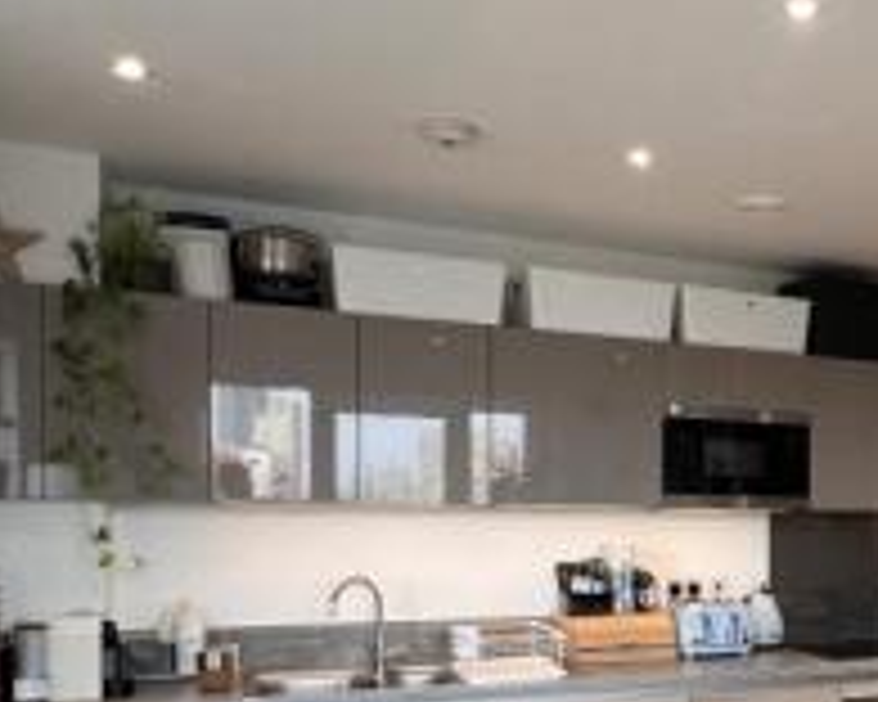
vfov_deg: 37.9
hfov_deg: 42.7
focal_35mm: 38
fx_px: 987
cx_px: 835
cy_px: 547
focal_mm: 1.57
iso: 125
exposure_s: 1/50
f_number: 1.8
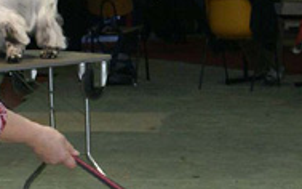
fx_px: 2131
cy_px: 190
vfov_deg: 5.1
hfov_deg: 8.1
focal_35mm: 259
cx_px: 174
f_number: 5.6
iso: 400
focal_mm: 40
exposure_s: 1/60
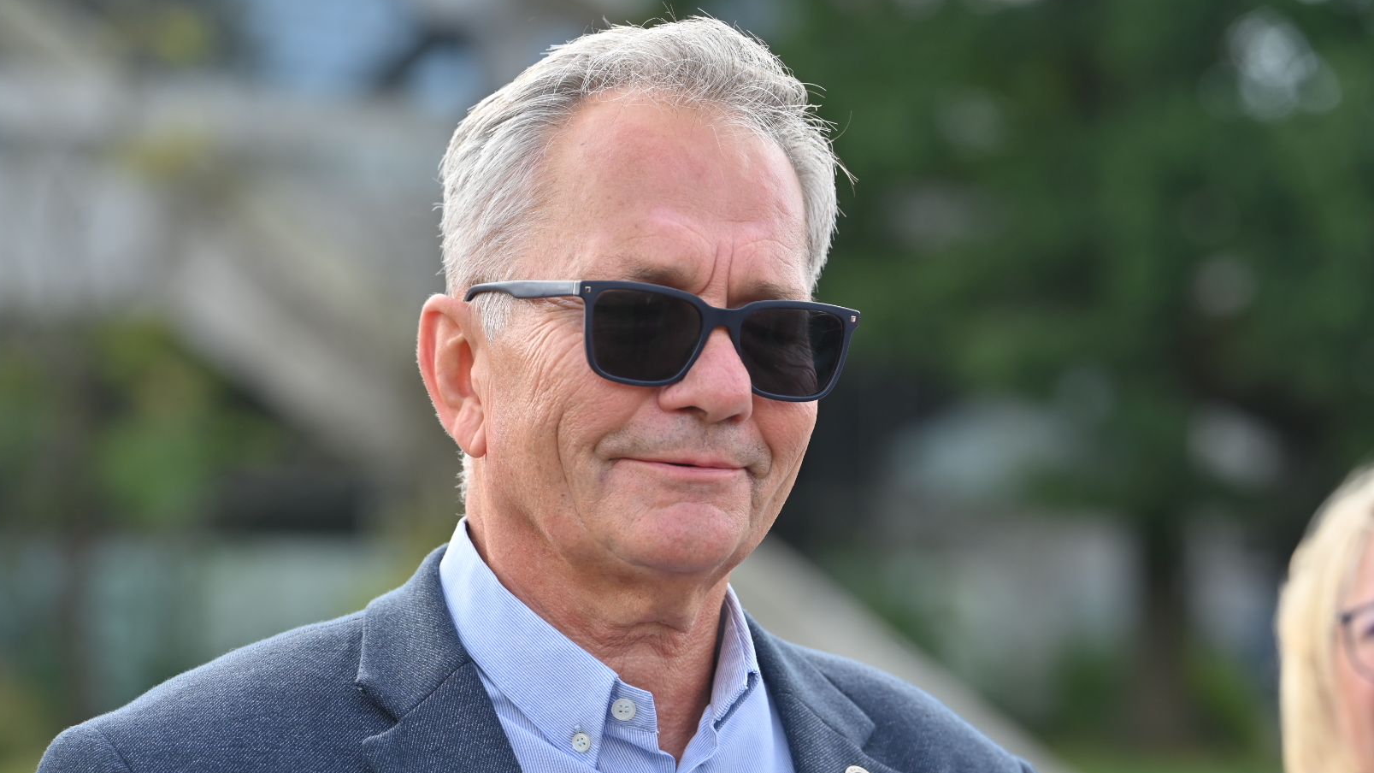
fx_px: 4809
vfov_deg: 9.2
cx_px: 685
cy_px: 440
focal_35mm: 132
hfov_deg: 16.3
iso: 100
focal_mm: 125
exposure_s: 1/400
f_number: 4.5
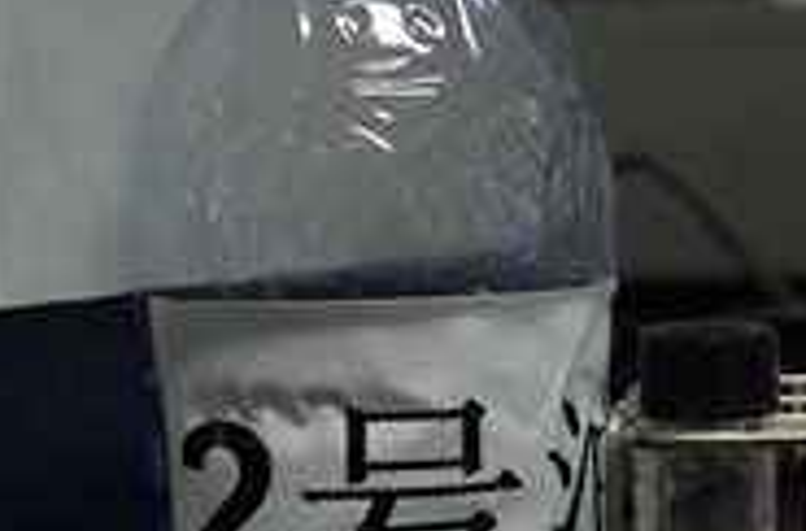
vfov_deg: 16.1
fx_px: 1874
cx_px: 928
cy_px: 383
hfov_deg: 22.6
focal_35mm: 84
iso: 1600
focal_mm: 21.25
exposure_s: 1/50
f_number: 4.5
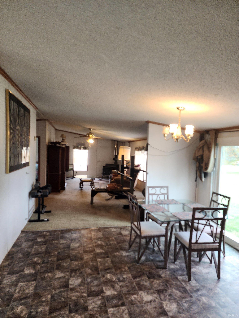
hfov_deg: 58.9
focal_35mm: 23
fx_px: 212
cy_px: 159
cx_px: 120
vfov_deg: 73.9
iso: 200
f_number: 1.8
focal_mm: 6.4
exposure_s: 1/120
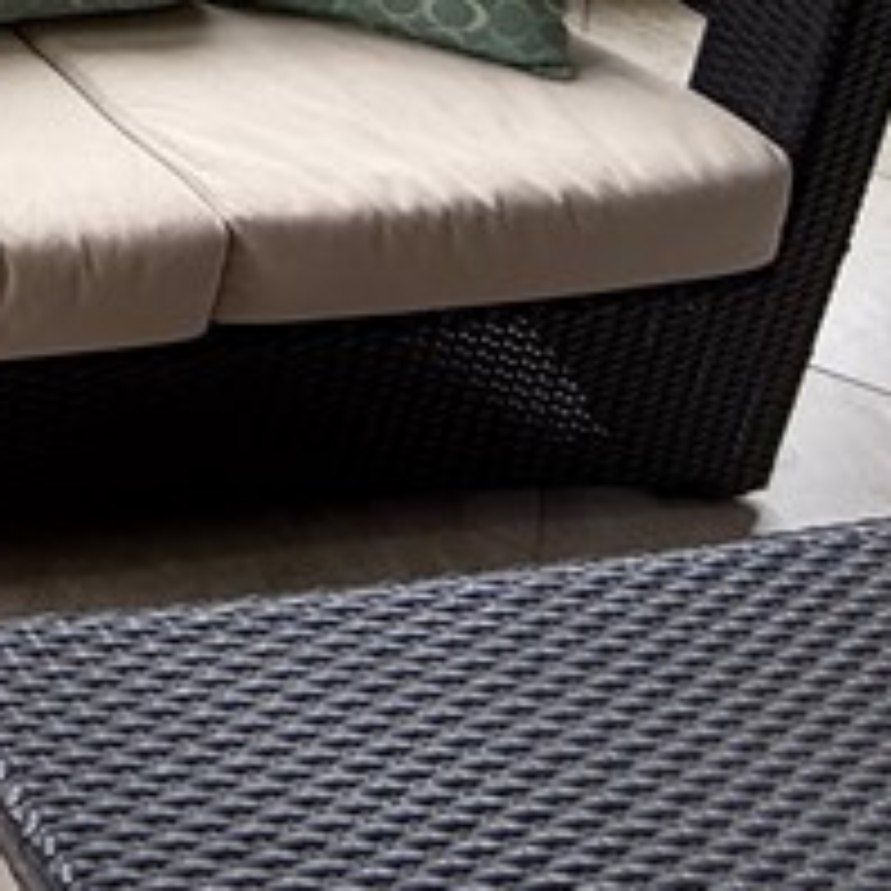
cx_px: -855
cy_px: -486
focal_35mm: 64
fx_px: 1864
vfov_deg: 21.8
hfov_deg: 18.5
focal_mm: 2.22
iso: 64
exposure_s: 1/99
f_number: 2.2
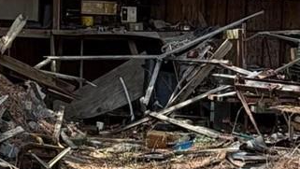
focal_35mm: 76
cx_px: 180
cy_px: 71
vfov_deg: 15.9
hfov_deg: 27.8
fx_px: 605
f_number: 2.2
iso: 50
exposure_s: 1/338
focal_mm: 2.22
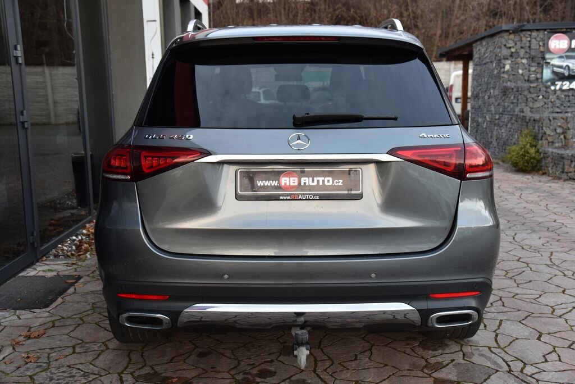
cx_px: 288
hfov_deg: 48.4
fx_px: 639
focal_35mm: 40
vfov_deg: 33.4
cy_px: 192
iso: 500
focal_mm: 40
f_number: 4.5
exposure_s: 1/80
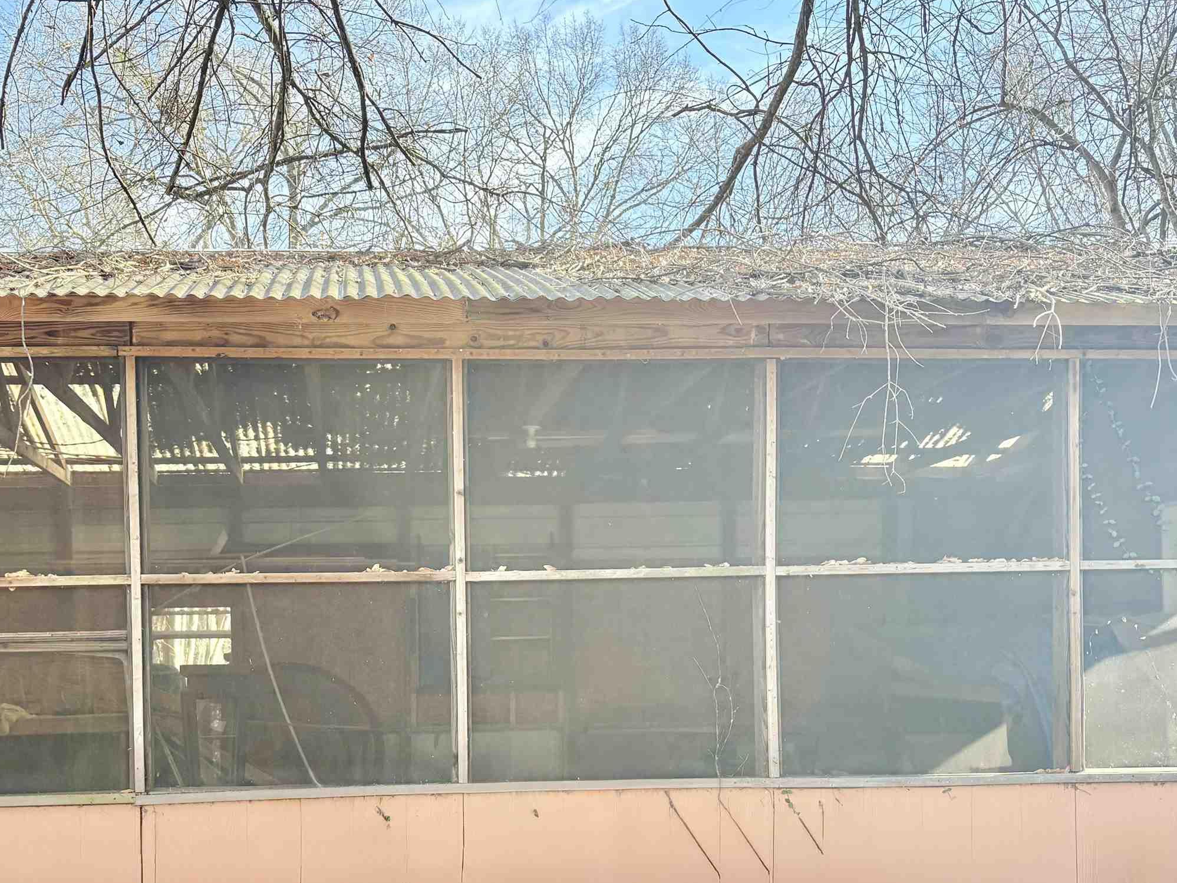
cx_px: 443
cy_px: 665
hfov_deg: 46.4
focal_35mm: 40
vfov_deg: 35.2
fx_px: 1360
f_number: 1.6
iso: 64
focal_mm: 5.96
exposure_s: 1/388
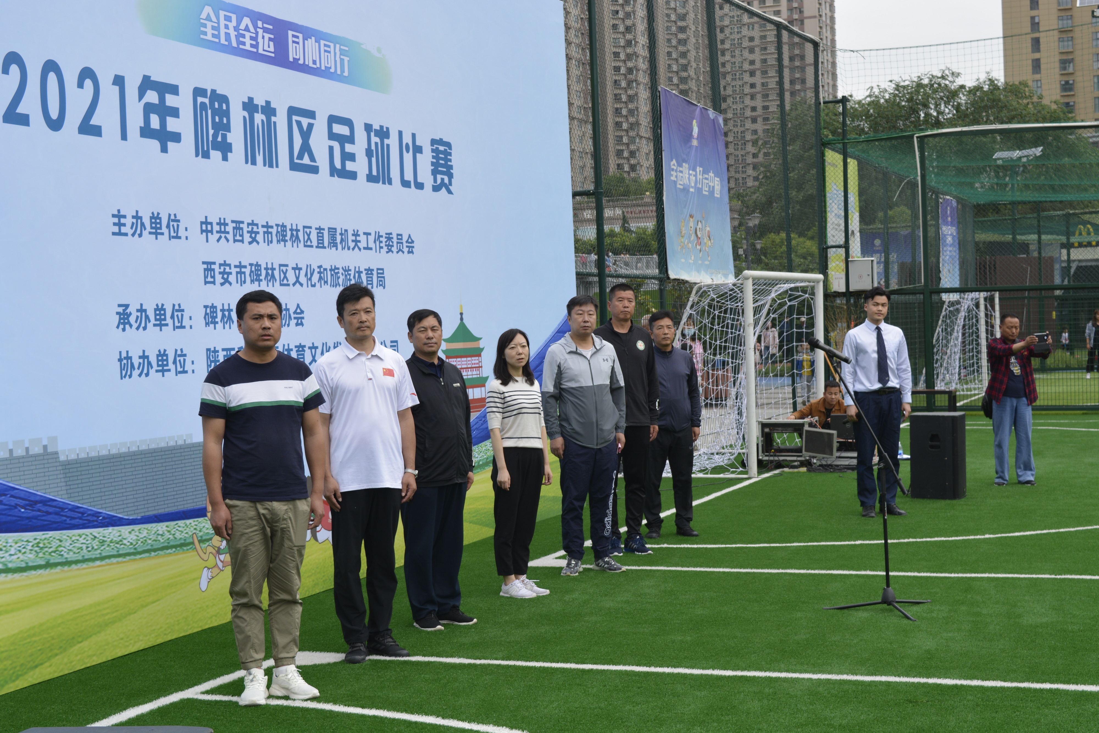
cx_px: 550
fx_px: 1740
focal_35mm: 57
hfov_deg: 35.1
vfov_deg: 23.8
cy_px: 366
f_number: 8
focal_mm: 38
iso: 200
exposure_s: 1/250
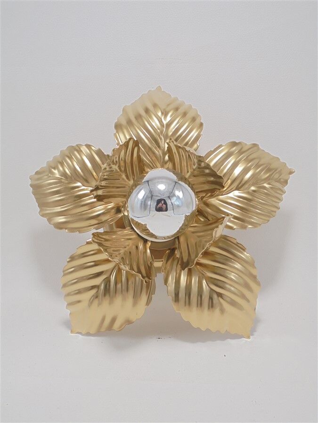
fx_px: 465
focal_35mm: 38
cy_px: 212
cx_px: 159
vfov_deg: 49.0
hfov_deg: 37.7
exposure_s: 1/30
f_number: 4.2
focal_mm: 6.9
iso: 100
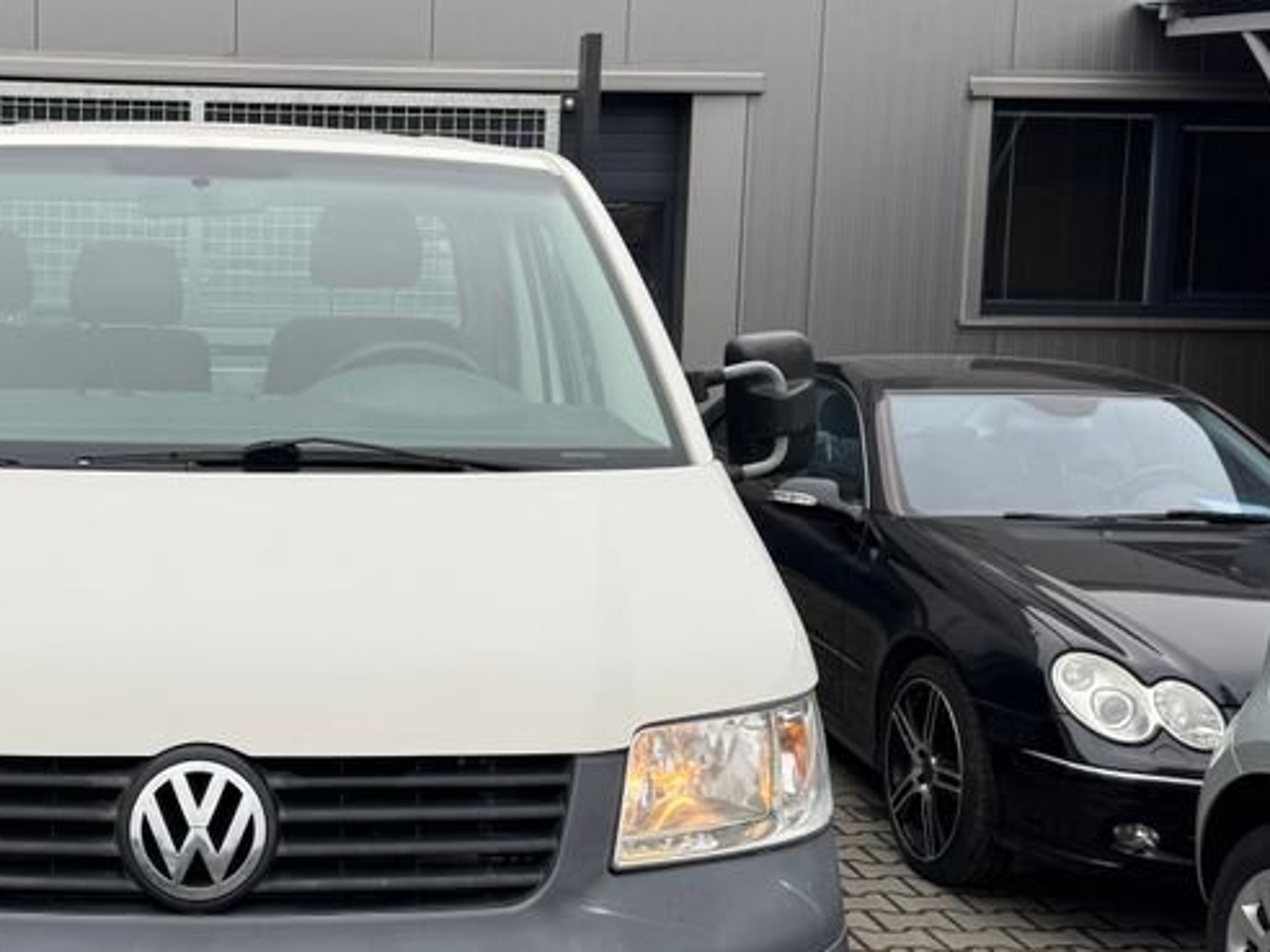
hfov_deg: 36.8
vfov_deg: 29.1
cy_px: 485
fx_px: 1834
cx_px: 250
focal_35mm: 50
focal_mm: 6.76
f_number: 1.78
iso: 80
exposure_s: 1/376
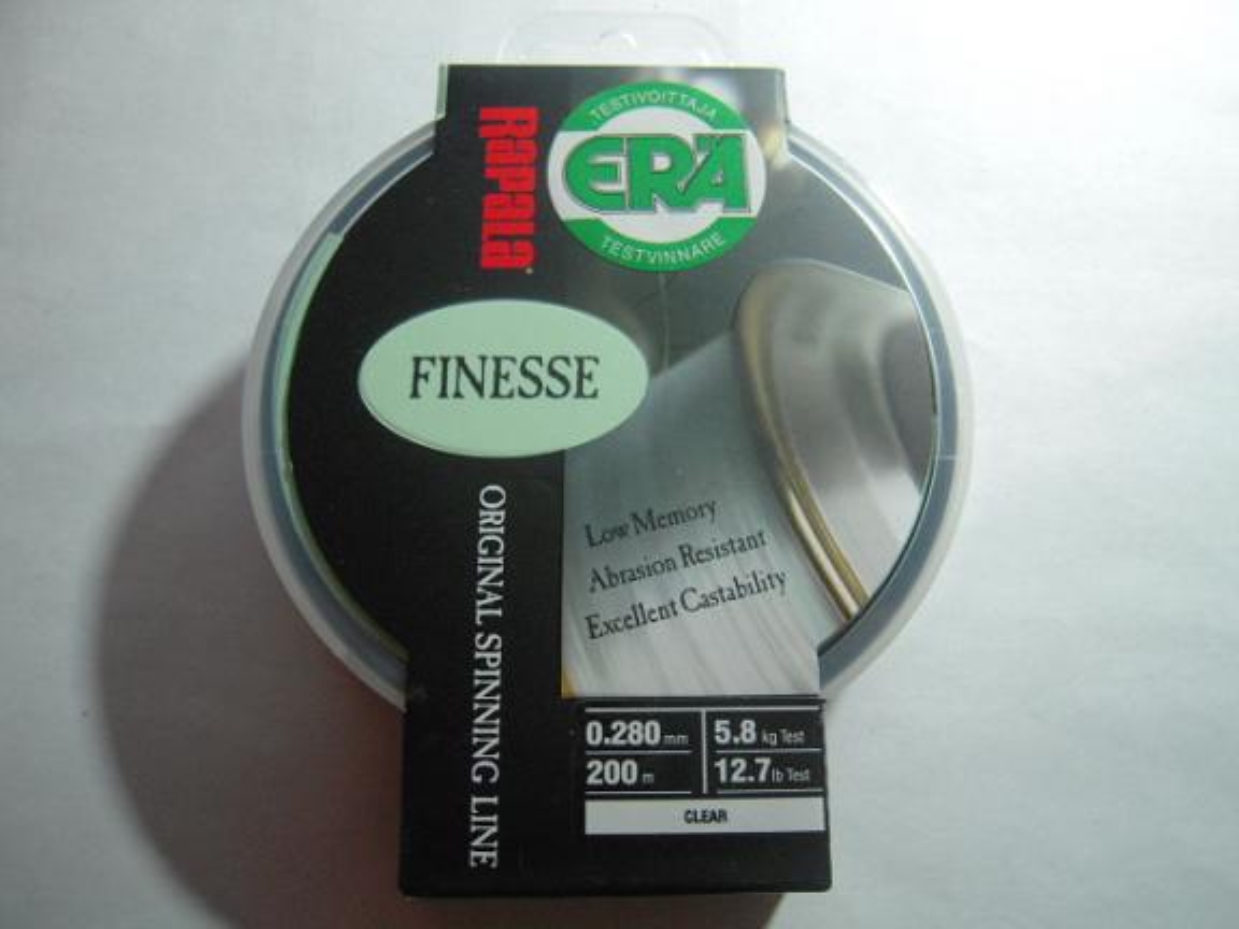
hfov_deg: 63.4
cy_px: 464
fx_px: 1002
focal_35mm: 28
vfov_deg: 49.7
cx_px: 620
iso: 400
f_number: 2.7
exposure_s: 1/25
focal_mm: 5
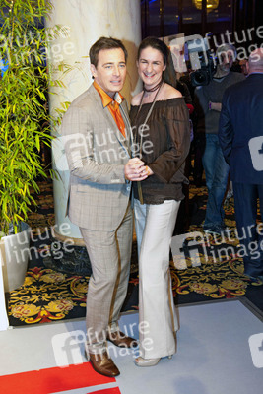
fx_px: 493
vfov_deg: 43.6
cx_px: 132
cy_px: 197
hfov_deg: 29.9
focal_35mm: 45
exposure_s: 1/50
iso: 1600
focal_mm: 45
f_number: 4.5
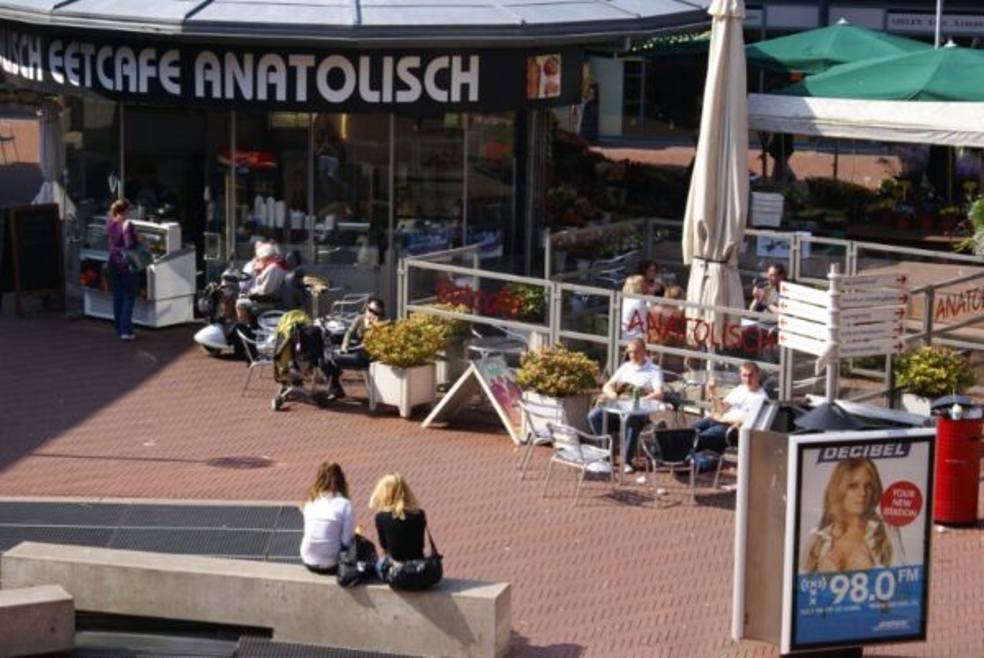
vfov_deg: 15.2
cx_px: 492
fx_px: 2462
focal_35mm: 90
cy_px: 329
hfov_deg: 22.6
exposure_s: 1/125
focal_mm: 60
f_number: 9
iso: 100
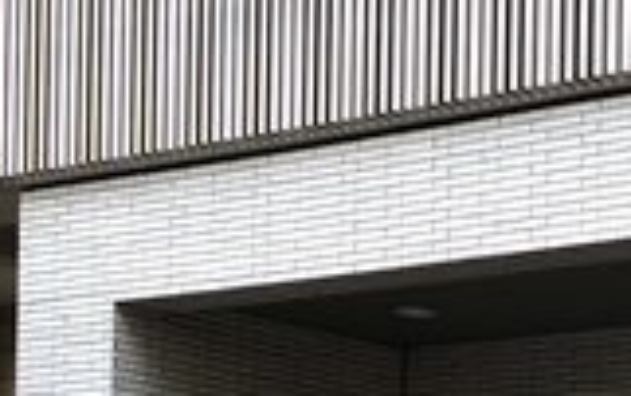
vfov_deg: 10.5
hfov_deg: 15.5
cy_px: 682
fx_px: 2031
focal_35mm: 118
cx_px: 1078
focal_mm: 3.99
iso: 40
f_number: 1.8
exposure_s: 1/91
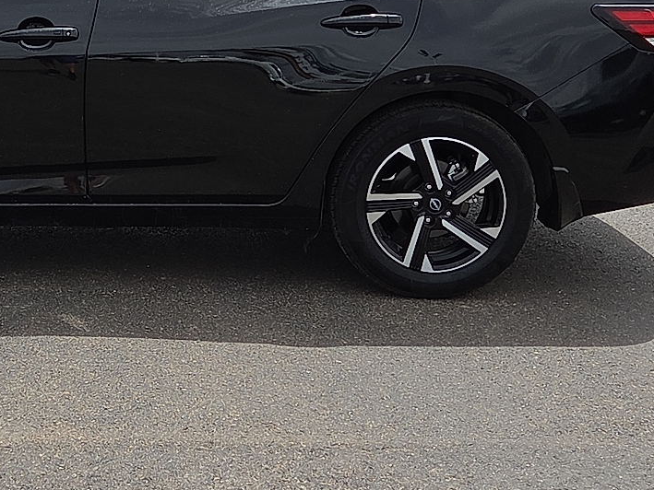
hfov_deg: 21.6
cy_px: 55
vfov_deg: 16.6
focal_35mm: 88
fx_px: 1663
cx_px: 41
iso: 77
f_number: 1.8
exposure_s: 1/10000
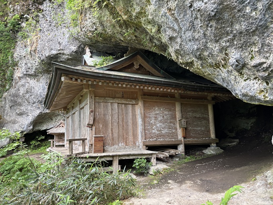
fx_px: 205
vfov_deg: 53.1
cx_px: 136
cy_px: 102
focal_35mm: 26
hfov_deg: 67.3
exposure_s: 1/121
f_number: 1.6
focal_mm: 5.96
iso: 125
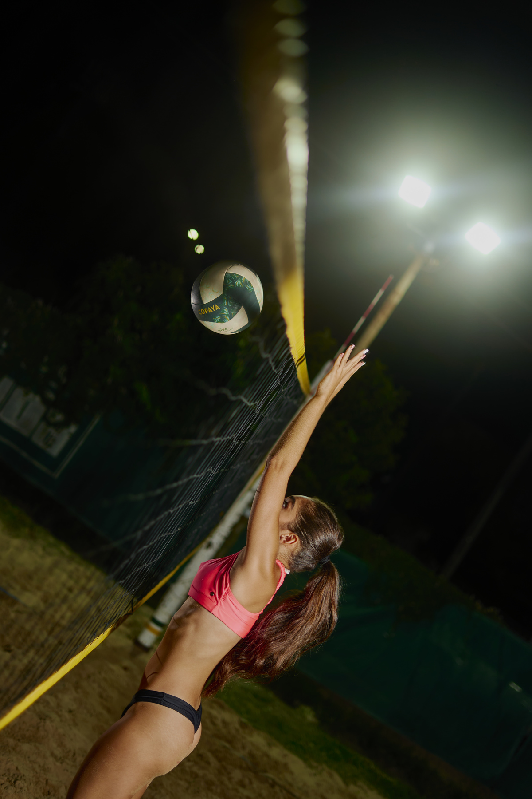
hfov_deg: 27.0
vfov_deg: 39.6
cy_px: 400
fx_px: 1108
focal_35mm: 50
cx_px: 266
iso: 80
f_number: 1.8
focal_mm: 50
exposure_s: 1/160
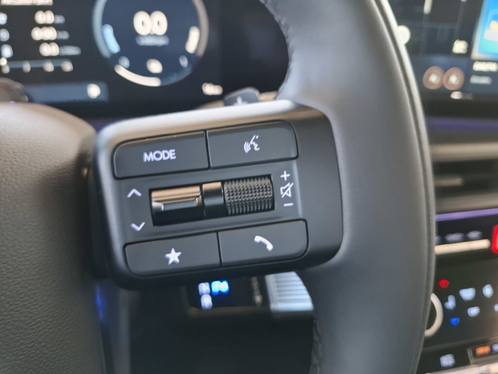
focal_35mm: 23
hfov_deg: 73.9
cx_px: 249
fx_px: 331
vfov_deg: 58.9
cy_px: 187
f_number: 1.8
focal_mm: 5.54
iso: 320
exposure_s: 1/33
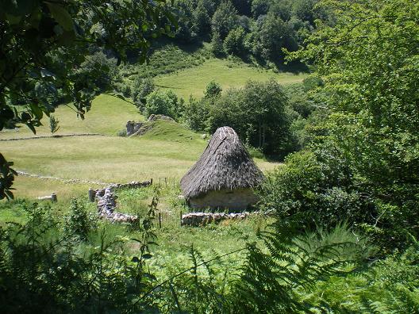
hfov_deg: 49.0
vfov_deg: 37.7
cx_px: 210
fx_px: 460
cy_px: 157
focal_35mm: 38
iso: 64
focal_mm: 6.3
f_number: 4.6
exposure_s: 1/125
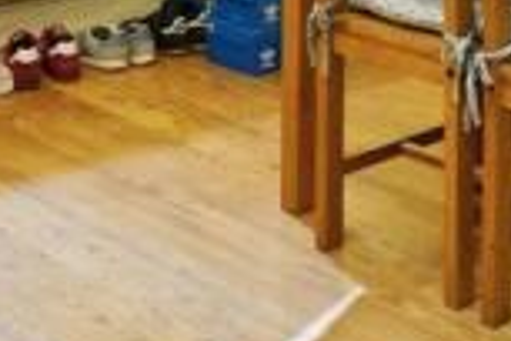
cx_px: 334
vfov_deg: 11.3
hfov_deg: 19.1
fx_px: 1519
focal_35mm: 107
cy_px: -396
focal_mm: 16
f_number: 8
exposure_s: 1/40
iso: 2000
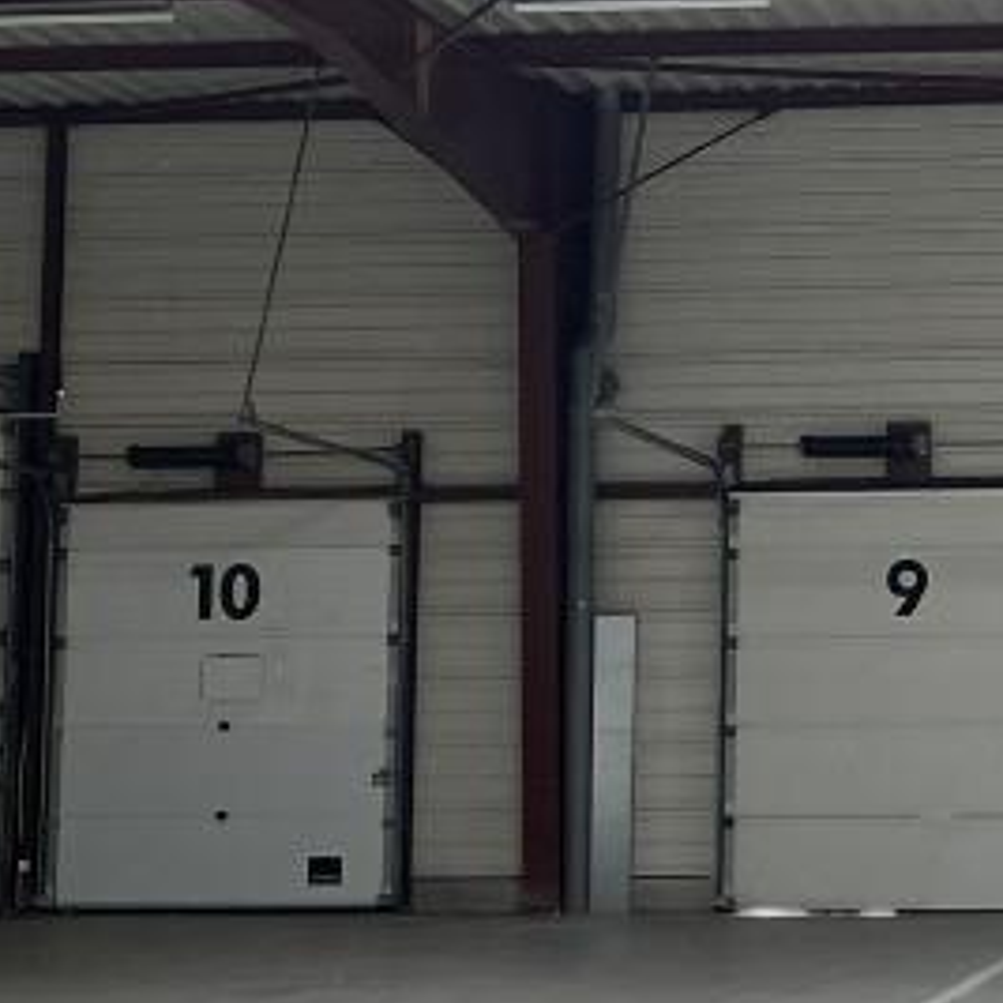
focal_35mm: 110
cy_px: 233
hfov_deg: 15.4
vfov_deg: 15.8
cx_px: 1131
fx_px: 3606
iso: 100
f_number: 1.6
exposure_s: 1/100
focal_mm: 4.2
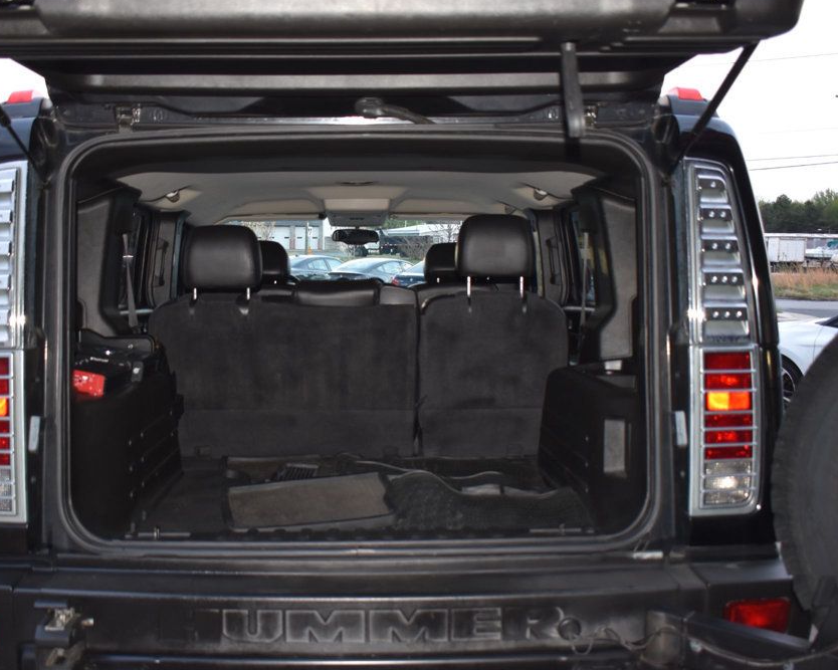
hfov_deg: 47.9
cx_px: 373
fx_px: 942
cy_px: 338
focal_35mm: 38
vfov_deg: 39.2
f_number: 3.8
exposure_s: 1/30
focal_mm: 22
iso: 720
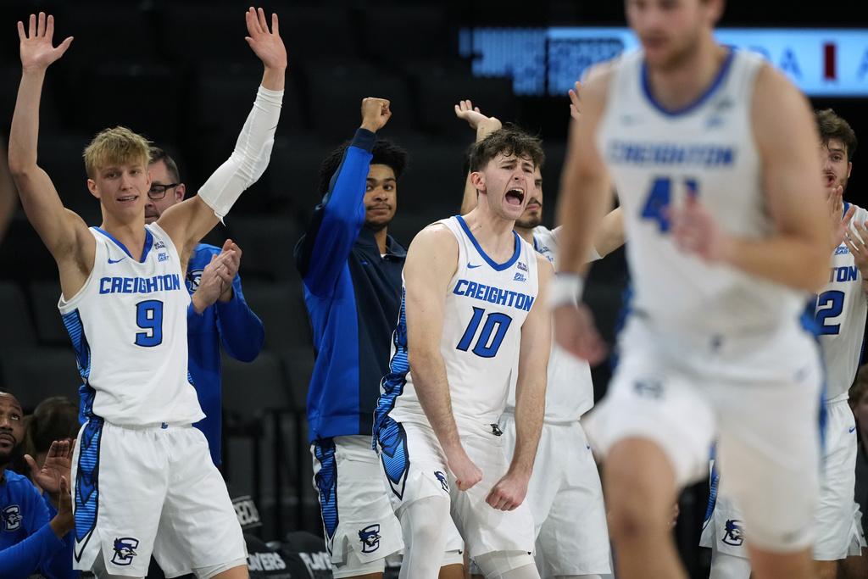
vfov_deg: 3.1
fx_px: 10851
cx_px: 434
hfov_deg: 4.6
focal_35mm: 450
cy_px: 290
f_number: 2.8
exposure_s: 1/1600
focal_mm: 300
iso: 3200
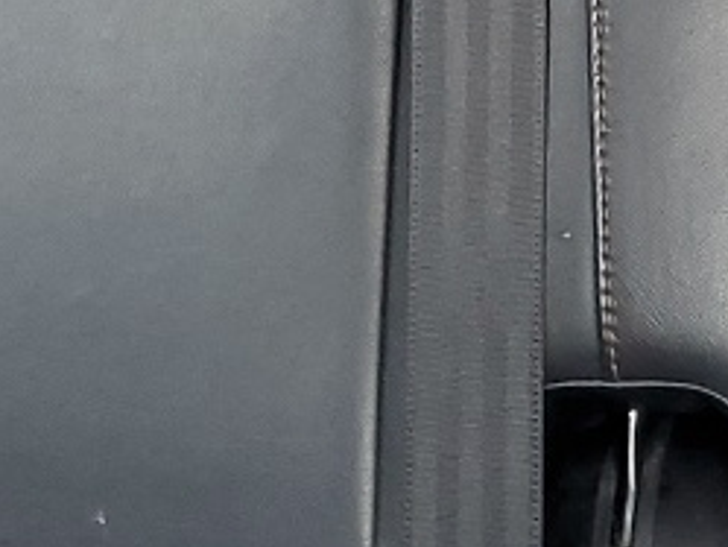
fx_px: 3514
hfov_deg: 11.4
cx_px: 1023
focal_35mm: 167
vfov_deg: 8.7
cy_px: -287
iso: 60
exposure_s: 1/60.2
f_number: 1.5
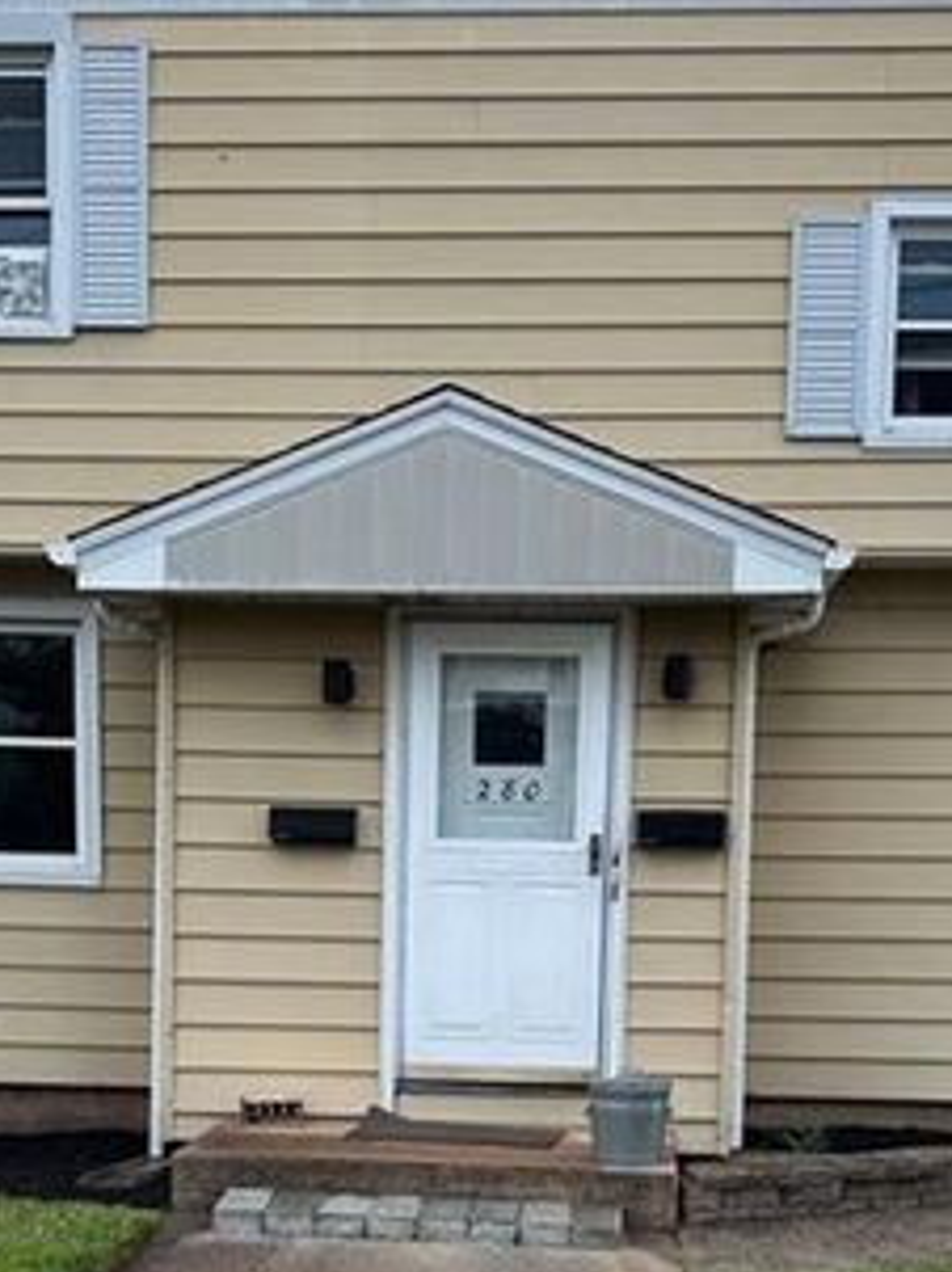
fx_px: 1946
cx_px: 489
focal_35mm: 53
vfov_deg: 34.5
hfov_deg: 27.5
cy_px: 1097
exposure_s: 1/555
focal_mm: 6.86
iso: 80
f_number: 1.78
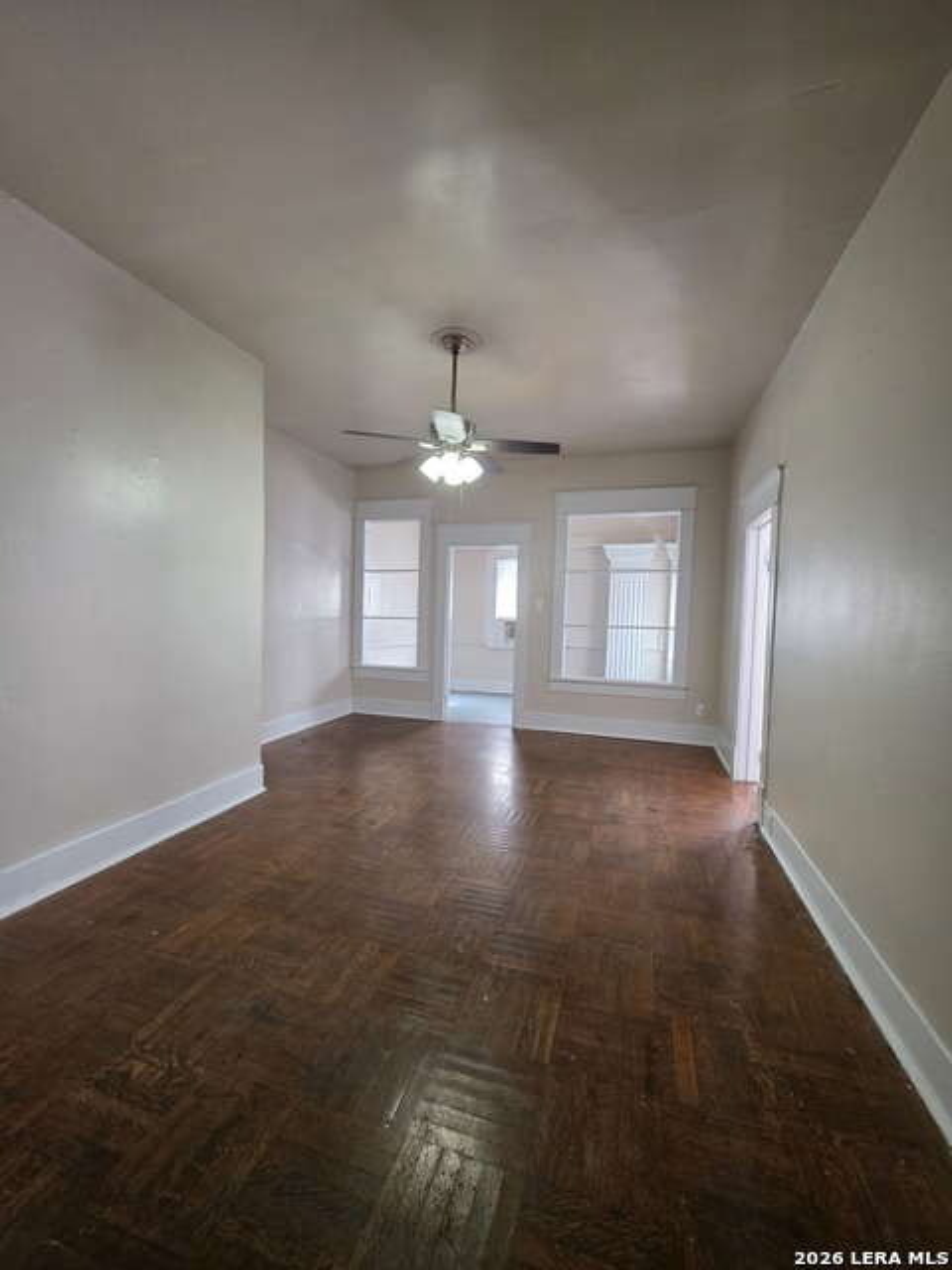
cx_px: 476
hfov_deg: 89.9
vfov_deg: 106.2
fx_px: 477
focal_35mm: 13
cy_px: 635
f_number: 1.9
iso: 160
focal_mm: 2.2
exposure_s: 1/60
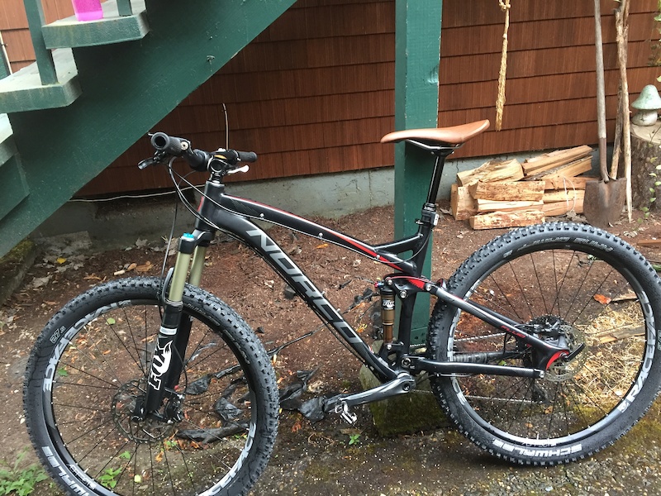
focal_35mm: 29
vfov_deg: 48.2
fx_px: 554
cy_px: 248
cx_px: 330
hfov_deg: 61.7
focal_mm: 4.15
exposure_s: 1/30
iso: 125
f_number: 2.2
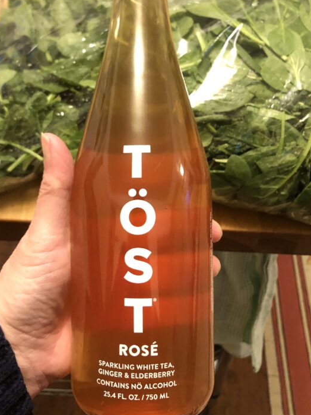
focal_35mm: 41
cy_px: 143
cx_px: 148
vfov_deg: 45.2
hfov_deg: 35.1
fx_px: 491
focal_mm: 3.99
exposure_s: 1/4
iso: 100
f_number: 1.8
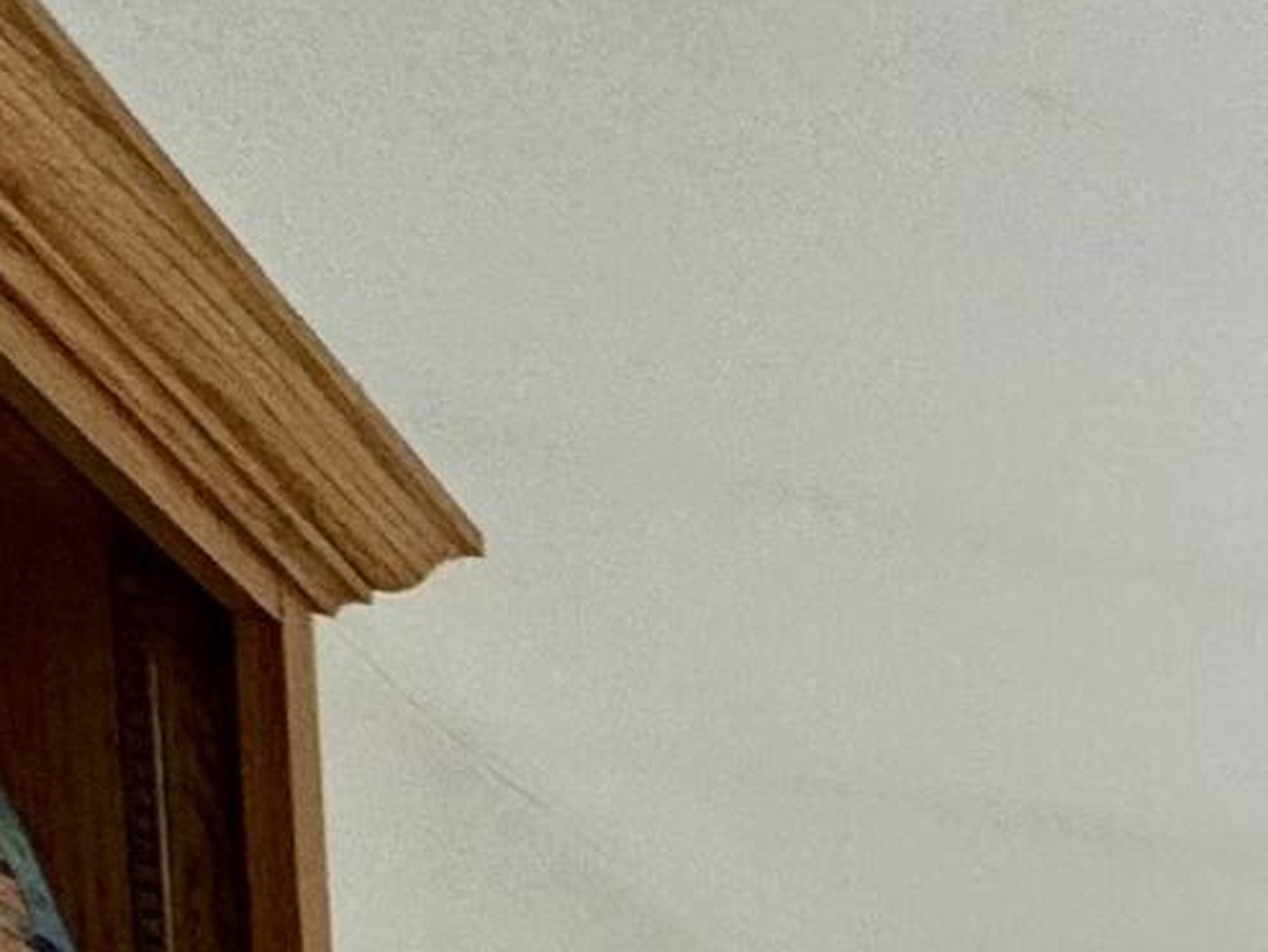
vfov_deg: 13.0
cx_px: 3414
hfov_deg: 13.1
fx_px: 3115
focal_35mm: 85
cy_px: 2322
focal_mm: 2.22
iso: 40
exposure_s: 1/120
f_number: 2.2
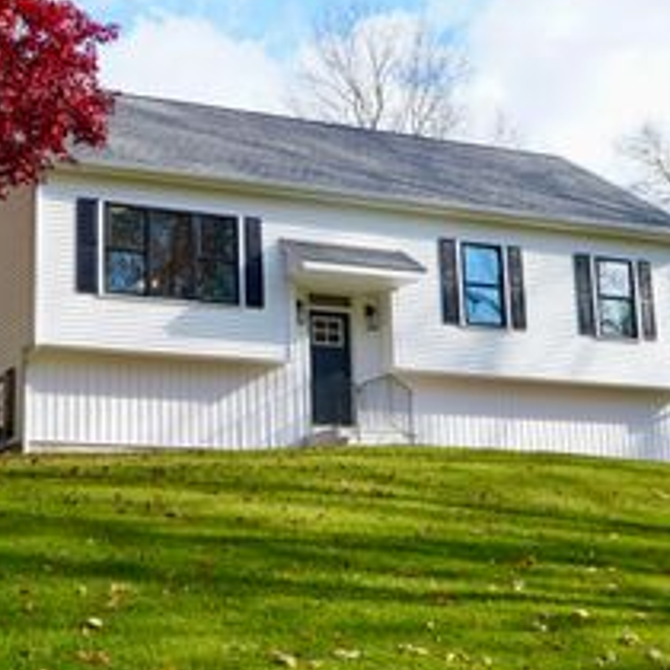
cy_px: 233
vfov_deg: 24.9
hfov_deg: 24.9
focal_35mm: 69
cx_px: 246
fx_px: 1511
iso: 160
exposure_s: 1/640
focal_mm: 34
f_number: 4
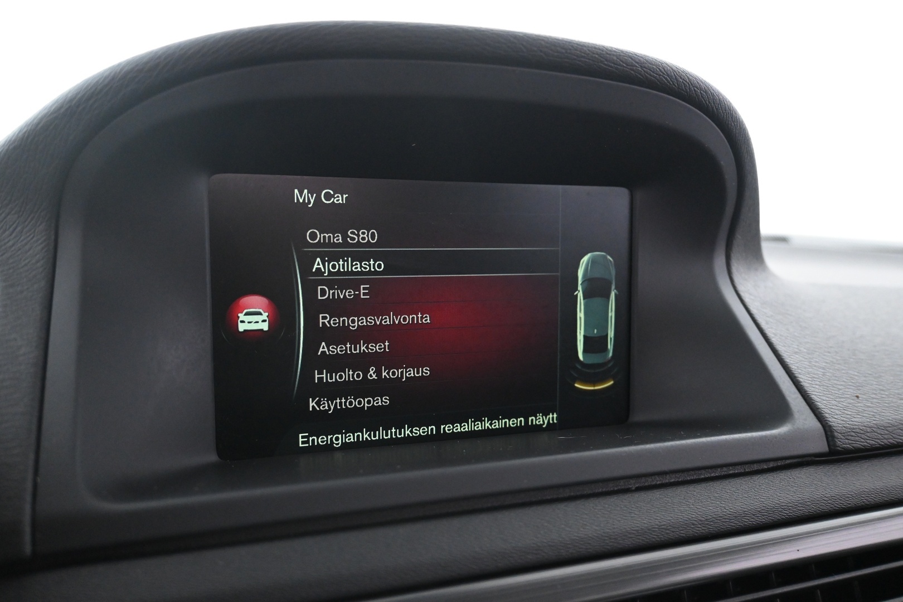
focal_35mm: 29
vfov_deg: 44.6
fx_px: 734
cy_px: 301
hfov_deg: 63.2
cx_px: 452
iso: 3200
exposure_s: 1/30
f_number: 3.8
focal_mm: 19.5
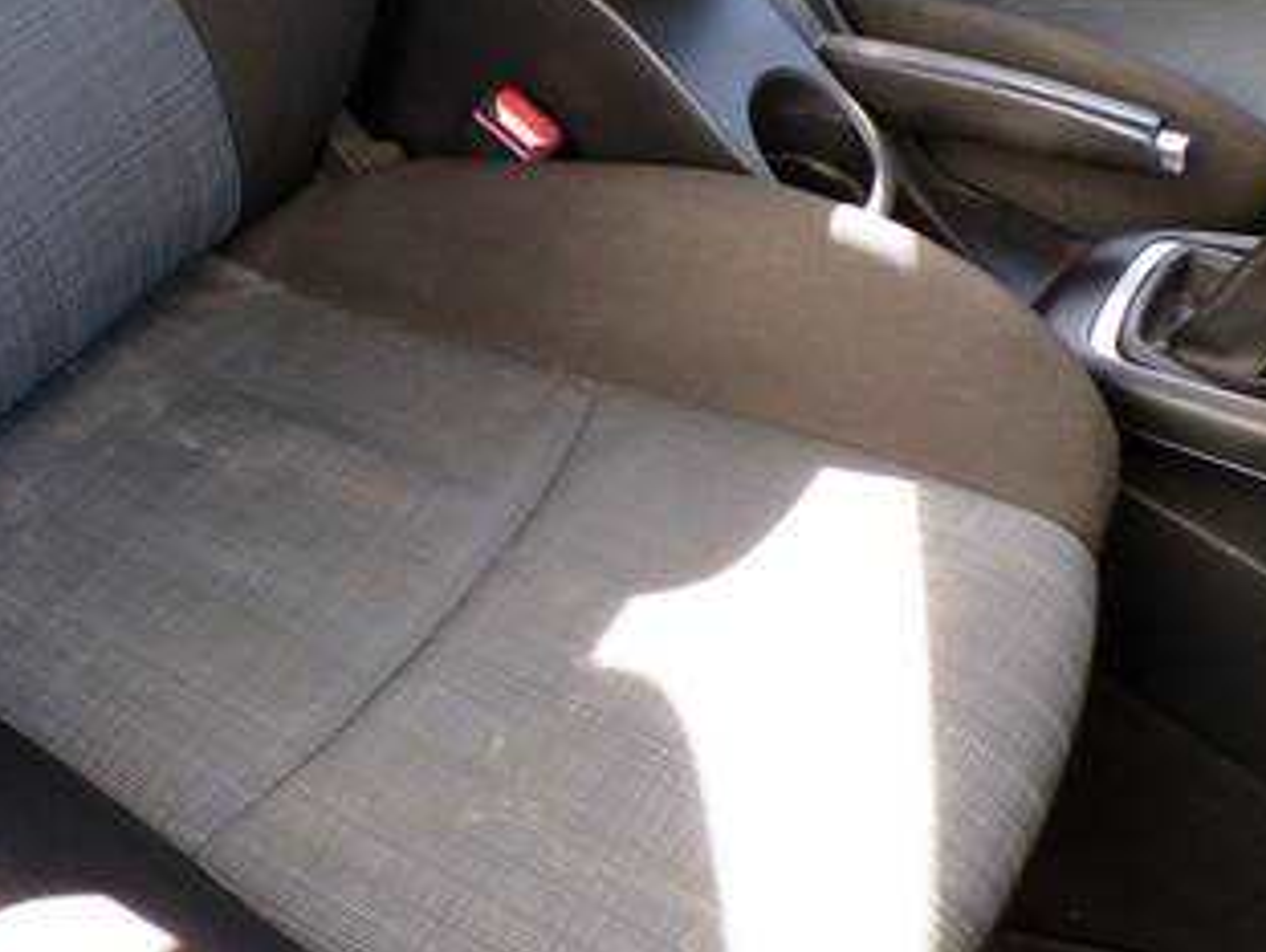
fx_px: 1355
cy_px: 651
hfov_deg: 49.6
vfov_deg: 38.2
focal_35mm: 37
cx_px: 472
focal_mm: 4.3
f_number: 3
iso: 100
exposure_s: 1/42
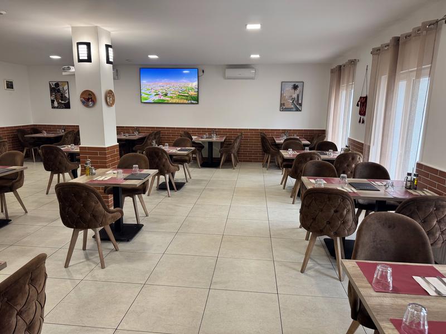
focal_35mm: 24
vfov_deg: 56.8
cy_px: 167
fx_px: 309
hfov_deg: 71.6
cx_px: 223
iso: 160
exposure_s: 1/100
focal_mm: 6.76
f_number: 1.78
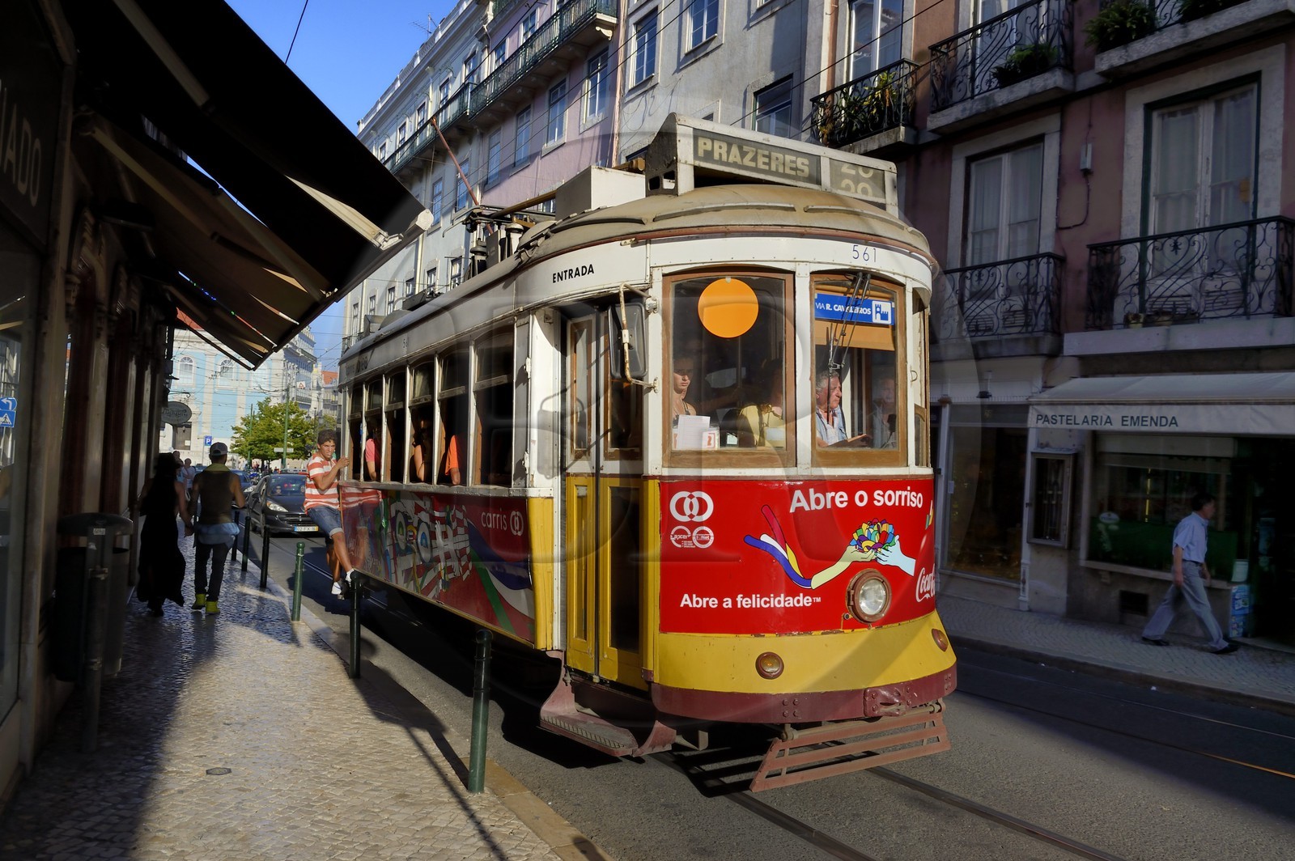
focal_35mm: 26
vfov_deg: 49.5
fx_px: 934
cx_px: 648
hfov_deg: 69.4
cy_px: 430
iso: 400
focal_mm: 26
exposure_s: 1/640
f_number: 11
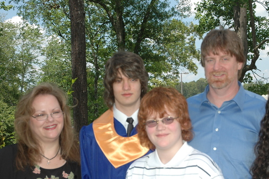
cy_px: 108
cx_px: 161
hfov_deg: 34.0
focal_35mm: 59
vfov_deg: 23.1
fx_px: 438
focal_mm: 31
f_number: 5.6
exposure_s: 1/500
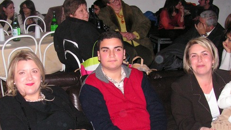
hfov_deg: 32.8
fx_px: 392
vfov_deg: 18.7
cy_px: 104
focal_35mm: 64
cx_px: 106
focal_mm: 6
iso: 200
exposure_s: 1/40
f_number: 3.2
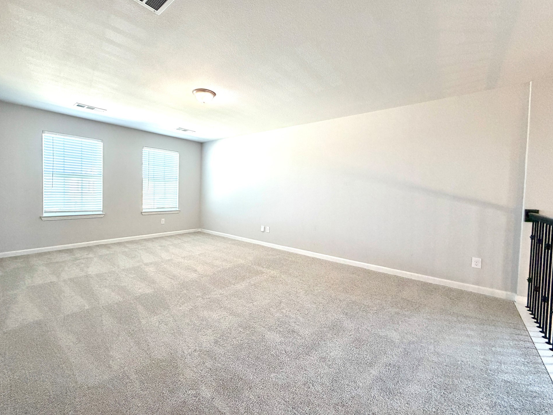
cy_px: 198
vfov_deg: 81.7
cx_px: 261
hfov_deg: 98.1
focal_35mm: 15
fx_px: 240
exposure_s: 1/111
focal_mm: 2.22
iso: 250
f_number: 2.2
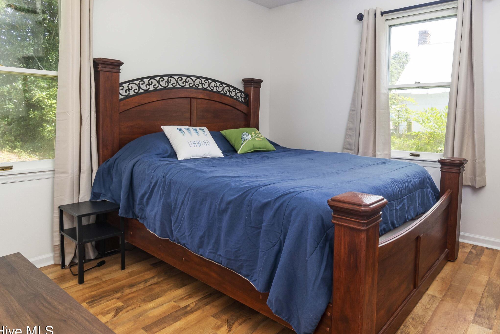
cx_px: 316
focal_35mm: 22
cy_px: 109
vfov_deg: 55.9
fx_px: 306
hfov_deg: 77.0
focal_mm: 10
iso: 320
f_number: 8
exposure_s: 1/4
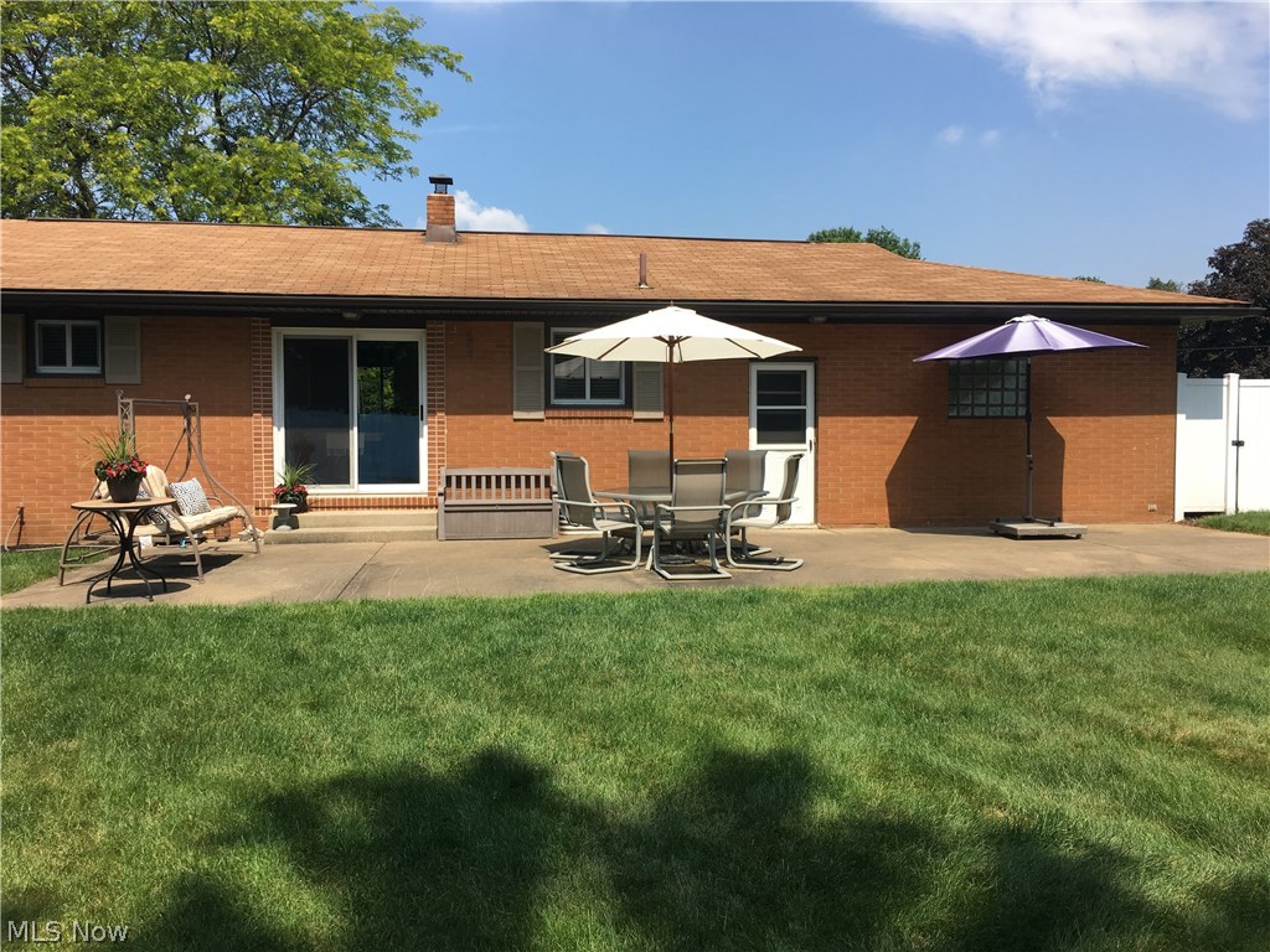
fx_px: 1064
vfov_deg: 48.2
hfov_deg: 61.7
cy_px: 476
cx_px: 635
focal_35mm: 29
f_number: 2.2
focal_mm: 4.15
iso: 25
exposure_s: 1/1241
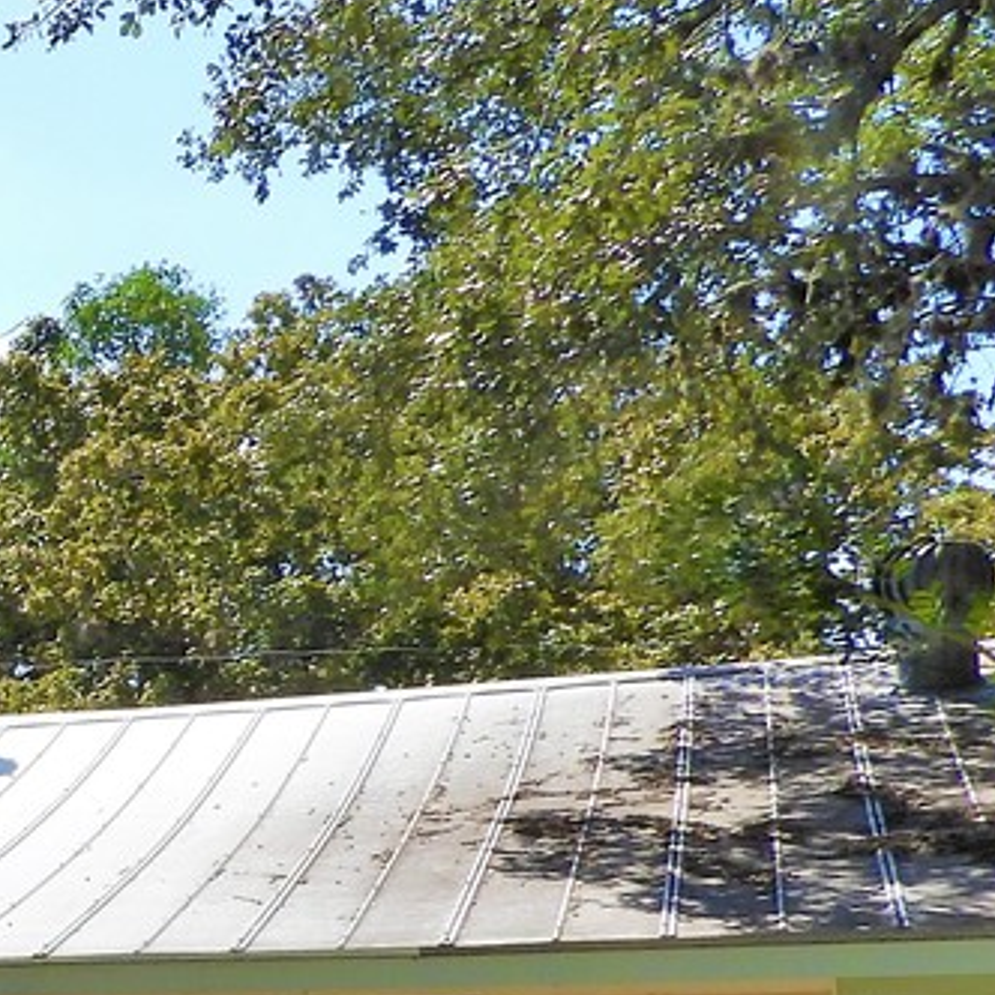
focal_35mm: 92
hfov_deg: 15.6
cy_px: 905
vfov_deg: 18.6
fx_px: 2992
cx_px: -914
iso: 100
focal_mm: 4.3
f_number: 4.5
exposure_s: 1/500
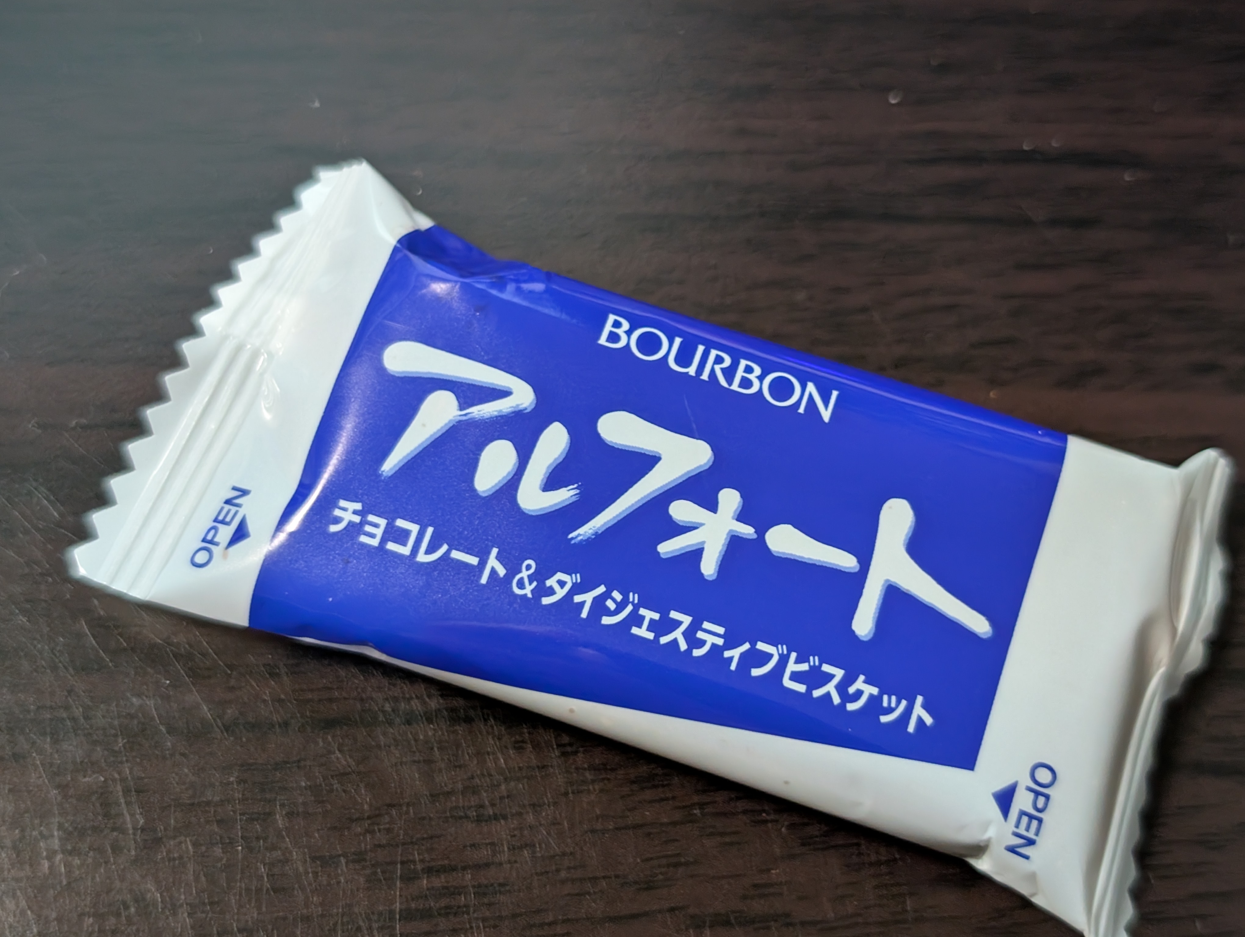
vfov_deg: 29.7
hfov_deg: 38.9
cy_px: 468
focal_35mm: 49
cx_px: 622
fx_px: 1765
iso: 702
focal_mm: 6.9
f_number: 1.68
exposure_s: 1/36.3
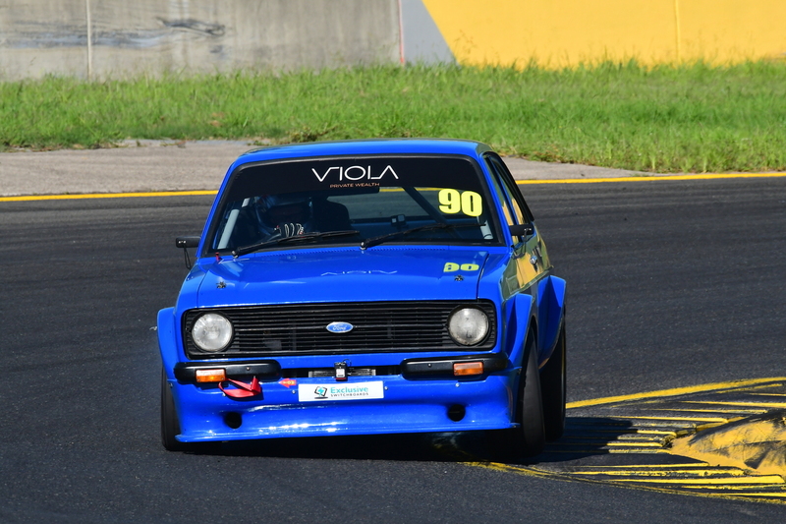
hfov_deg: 3.3
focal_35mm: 630
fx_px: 13751
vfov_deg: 2.2
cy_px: 262
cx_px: 393
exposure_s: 1/640
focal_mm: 420
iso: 500
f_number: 13
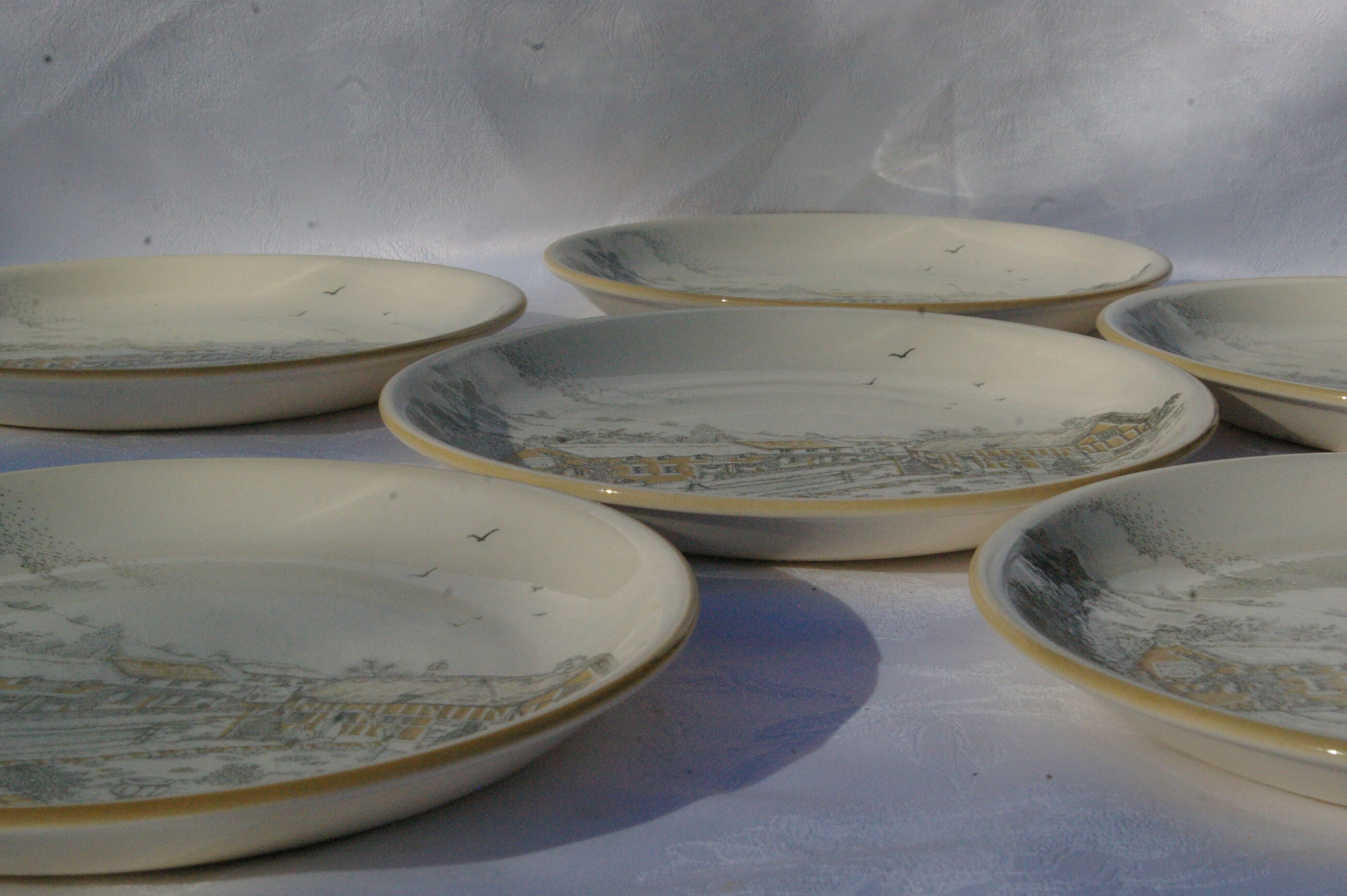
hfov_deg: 43.6
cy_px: 511
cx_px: 710
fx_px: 1682
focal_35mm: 45
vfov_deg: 29.8
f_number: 13
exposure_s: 1/1000
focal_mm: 26
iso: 1600
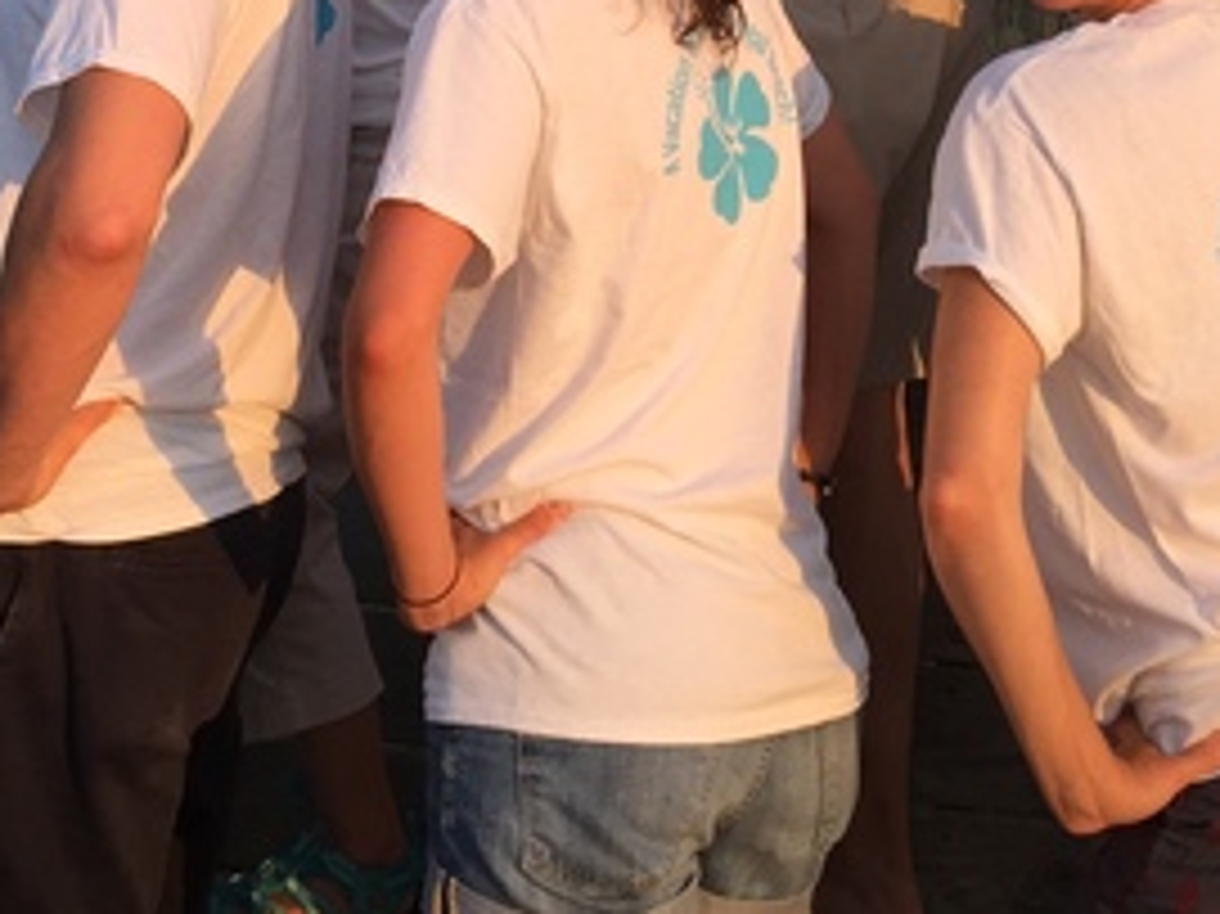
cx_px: 504
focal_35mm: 77
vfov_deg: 17.8
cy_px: -297
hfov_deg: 25.3
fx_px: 2713
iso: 32
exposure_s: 1/898
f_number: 2.2
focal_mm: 4.15
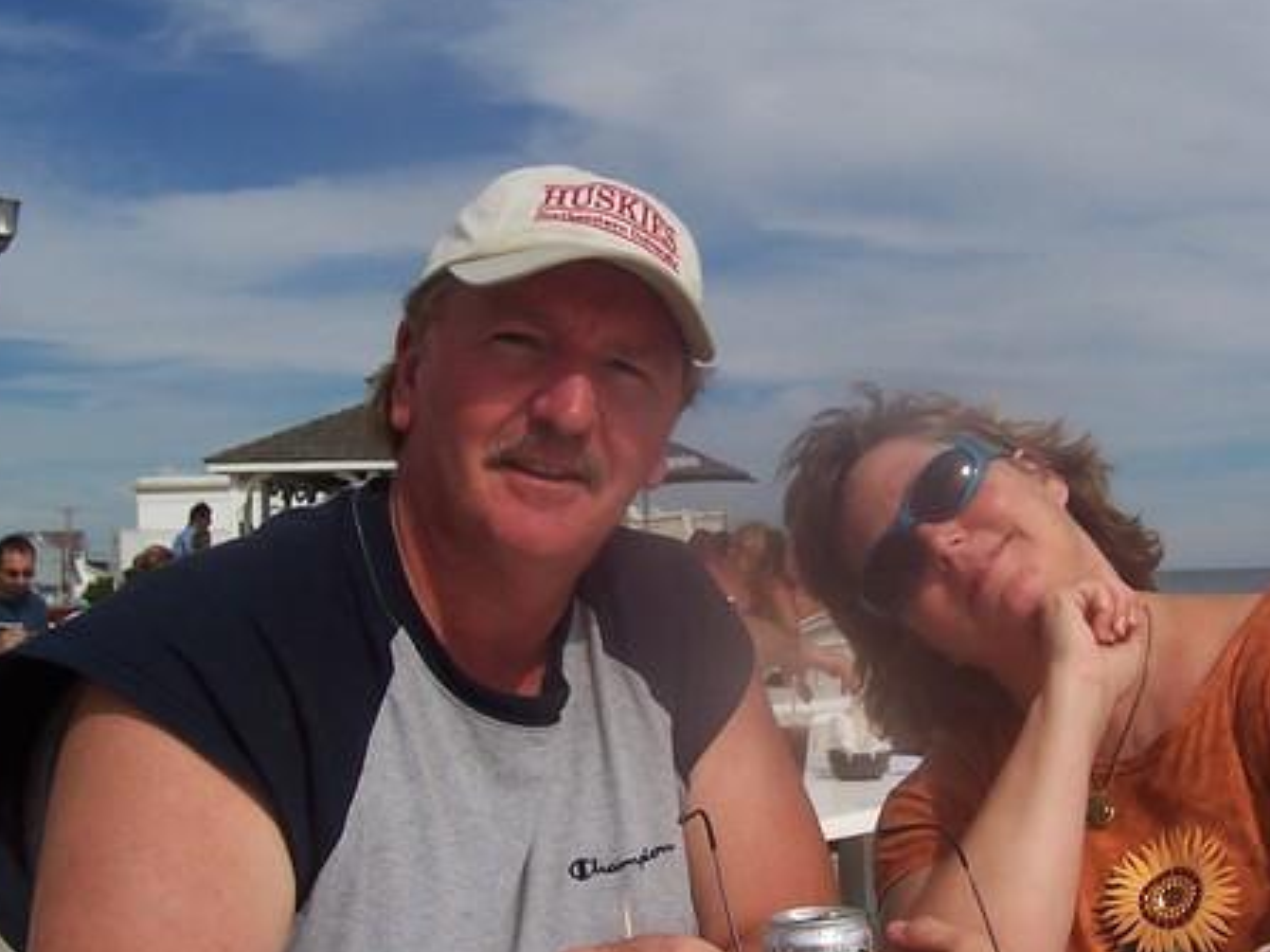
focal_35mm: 53
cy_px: 480
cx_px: 773
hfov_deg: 36.0
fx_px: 1944
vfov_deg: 27.5
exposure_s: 1/1000
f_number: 5.6
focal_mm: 5.6
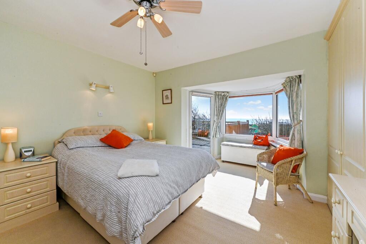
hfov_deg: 104.3
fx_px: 142
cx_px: 183
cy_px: 122
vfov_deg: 81.2
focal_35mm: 14
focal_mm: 14
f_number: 18
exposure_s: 1/200
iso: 400
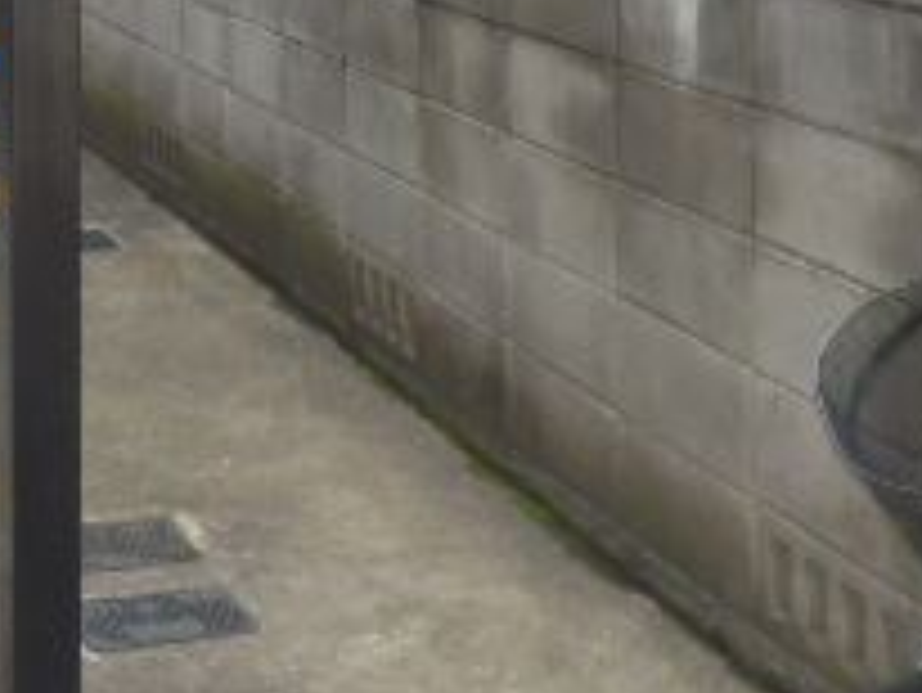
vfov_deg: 18.4
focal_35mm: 75
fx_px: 1999
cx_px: 157
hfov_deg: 25.4
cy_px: -198
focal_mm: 4.2
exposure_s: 1/125
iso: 80
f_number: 3
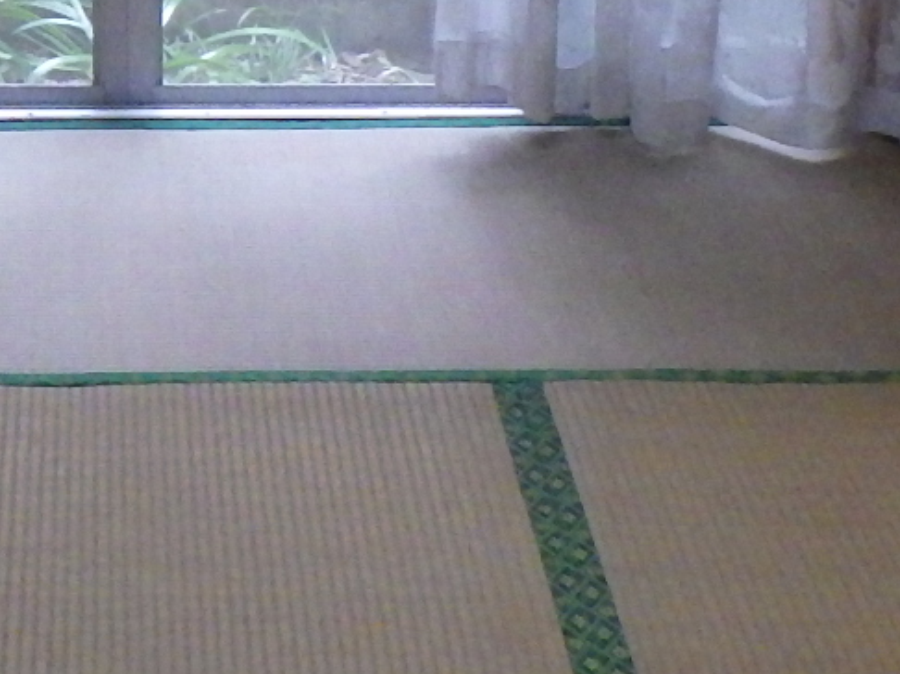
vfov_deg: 12.2
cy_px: -180
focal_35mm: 118
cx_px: 15
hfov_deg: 16.4
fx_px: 3066
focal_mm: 5
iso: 320
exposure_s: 1/45
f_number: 3.5
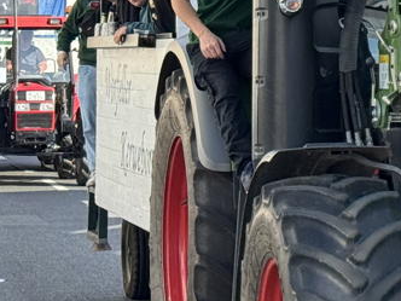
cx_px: 693
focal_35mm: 185
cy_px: 31
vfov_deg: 8.0
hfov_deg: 10.2
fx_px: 2143
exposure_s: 1/1490
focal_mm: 6.76
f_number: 1.78
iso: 64
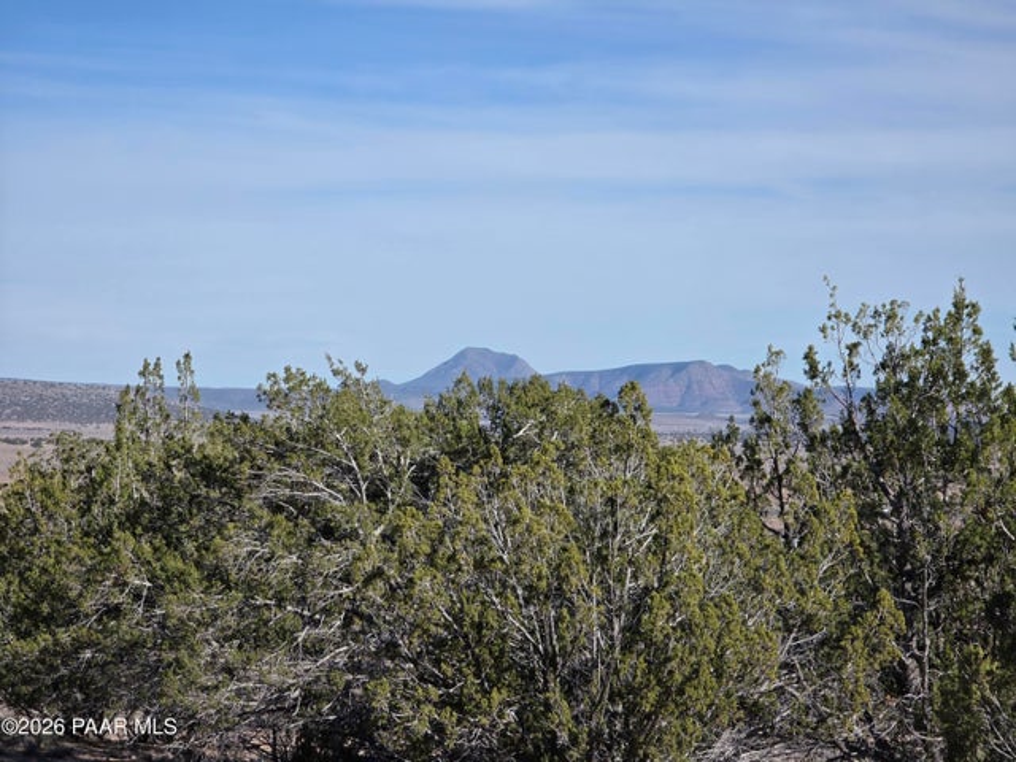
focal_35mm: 115
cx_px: 508
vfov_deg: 12.9
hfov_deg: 17.1
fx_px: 3375
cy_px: 381
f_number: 3.4
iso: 64
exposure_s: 1/2271
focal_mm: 18.6
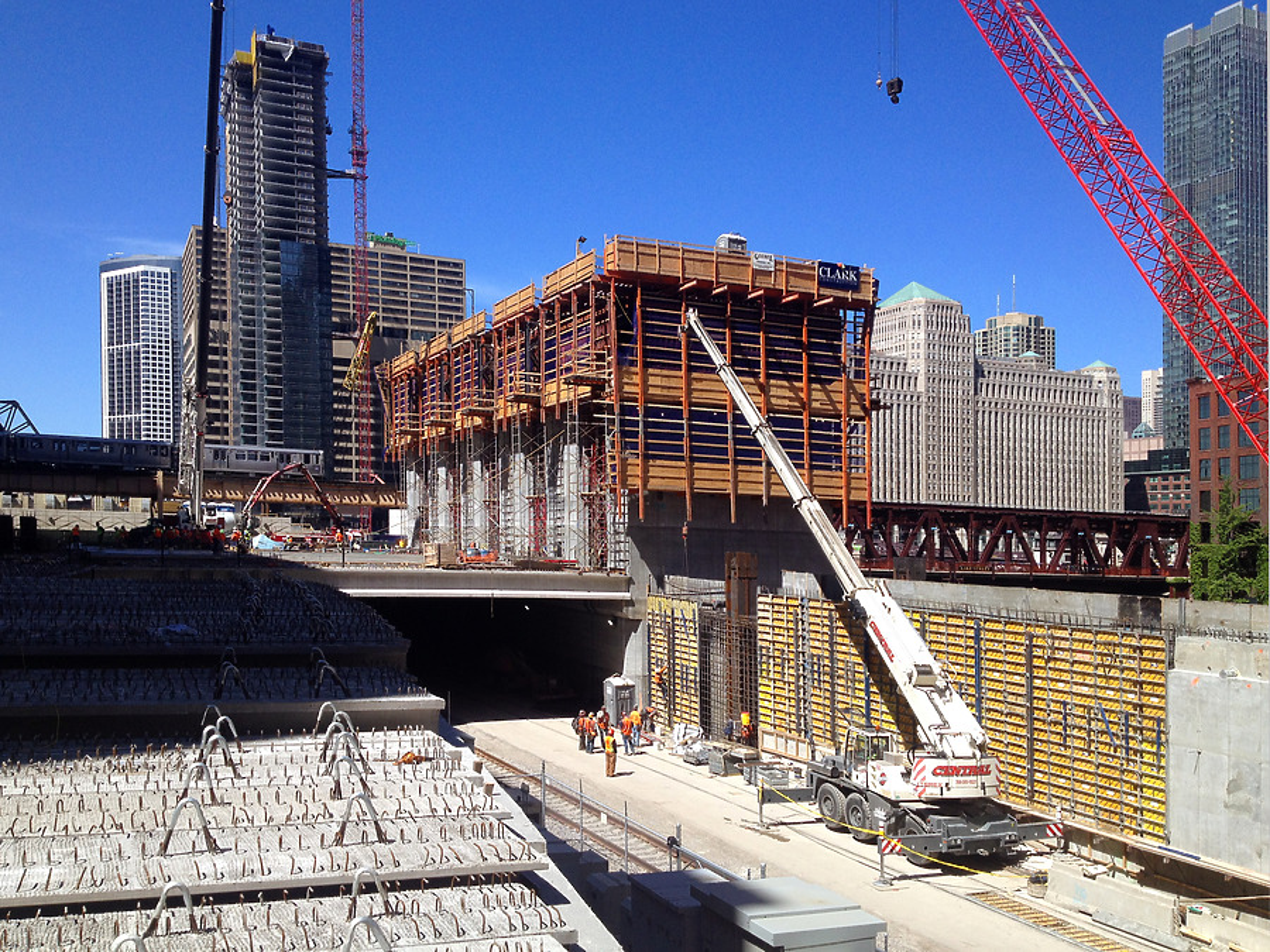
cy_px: 476
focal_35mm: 35
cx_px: 635
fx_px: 1284
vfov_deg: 40.7
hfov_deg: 52.6
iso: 50
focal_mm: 4.28
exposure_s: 1/1534
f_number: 2.4
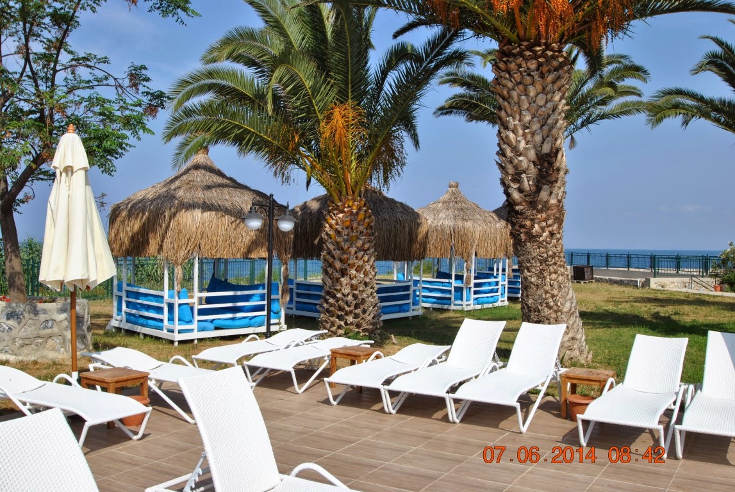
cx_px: 368
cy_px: 246
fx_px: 736
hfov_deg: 53.1
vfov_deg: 37.0
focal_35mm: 36
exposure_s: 1/250
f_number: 8
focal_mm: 24
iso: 100
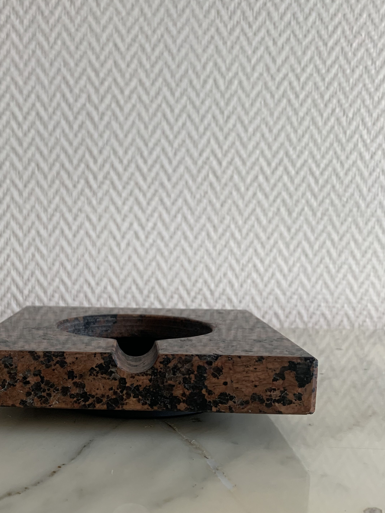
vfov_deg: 49.7
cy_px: 314
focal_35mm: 37
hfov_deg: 38.1
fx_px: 549
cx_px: 120
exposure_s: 1/110
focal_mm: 4.25
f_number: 1.8
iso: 100
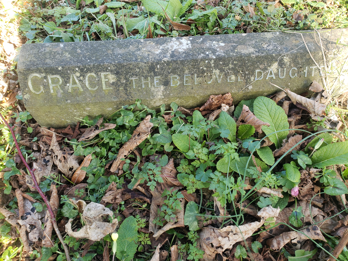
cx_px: 174
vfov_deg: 53.1
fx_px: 261
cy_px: 130
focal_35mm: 26
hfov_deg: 67.3
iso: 50
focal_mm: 4.3
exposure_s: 1/50
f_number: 2.4
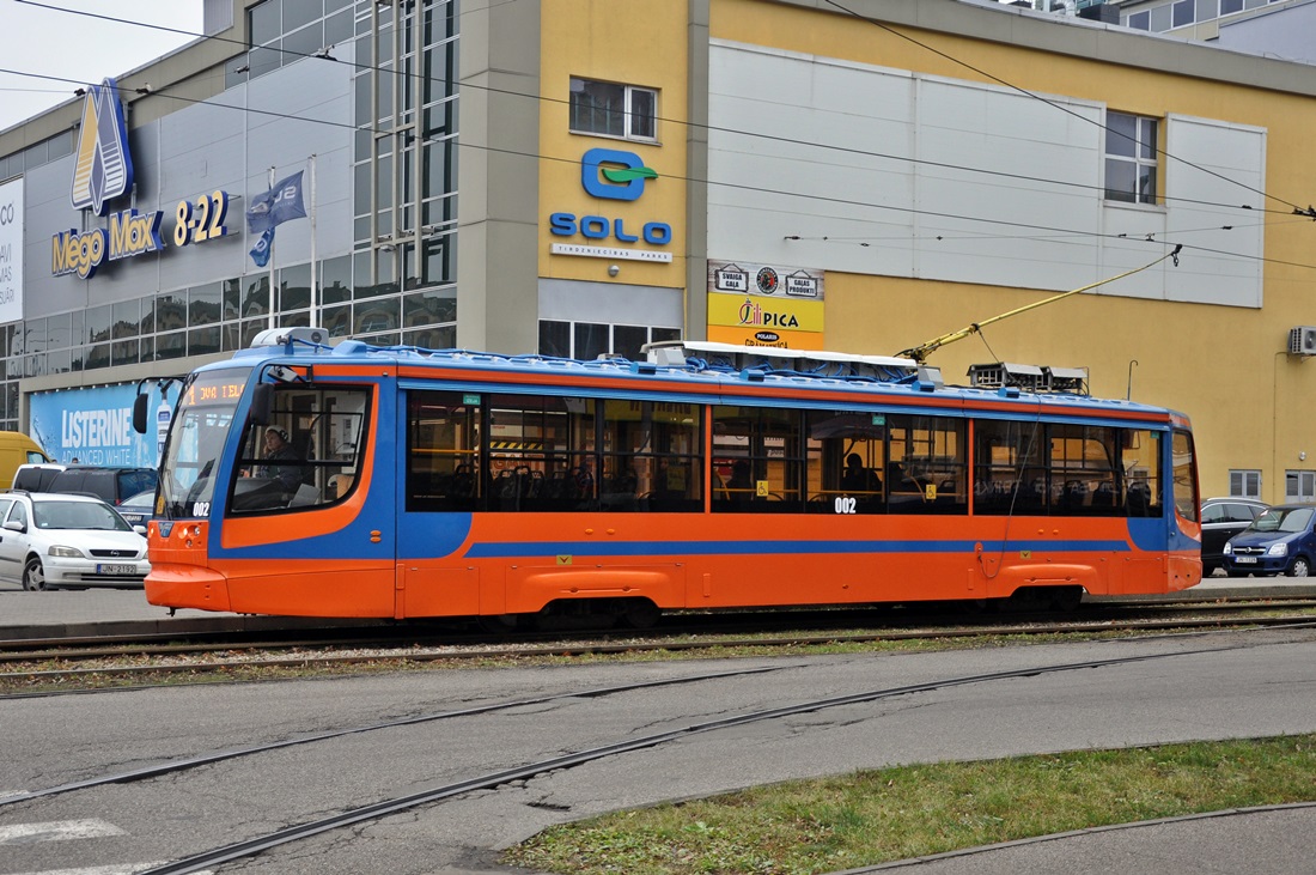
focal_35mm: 45
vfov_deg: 29.8
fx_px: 1643
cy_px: 438
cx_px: 658
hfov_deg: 43.6
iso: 400
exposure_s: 1/80
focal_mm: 30
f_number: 4.5
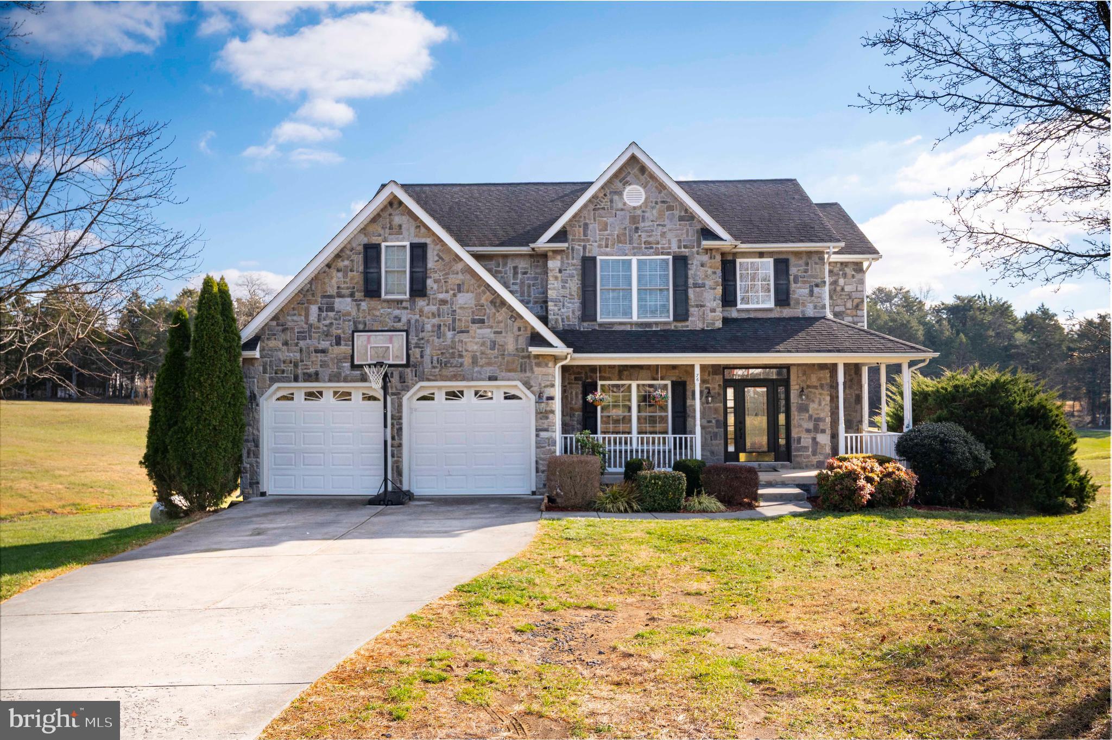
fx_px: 926
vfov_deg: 43.5
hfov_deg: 62.0
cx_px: 556
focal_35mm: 30
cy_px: 370
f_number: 4
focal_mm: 30
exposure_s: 1/8000
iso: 560
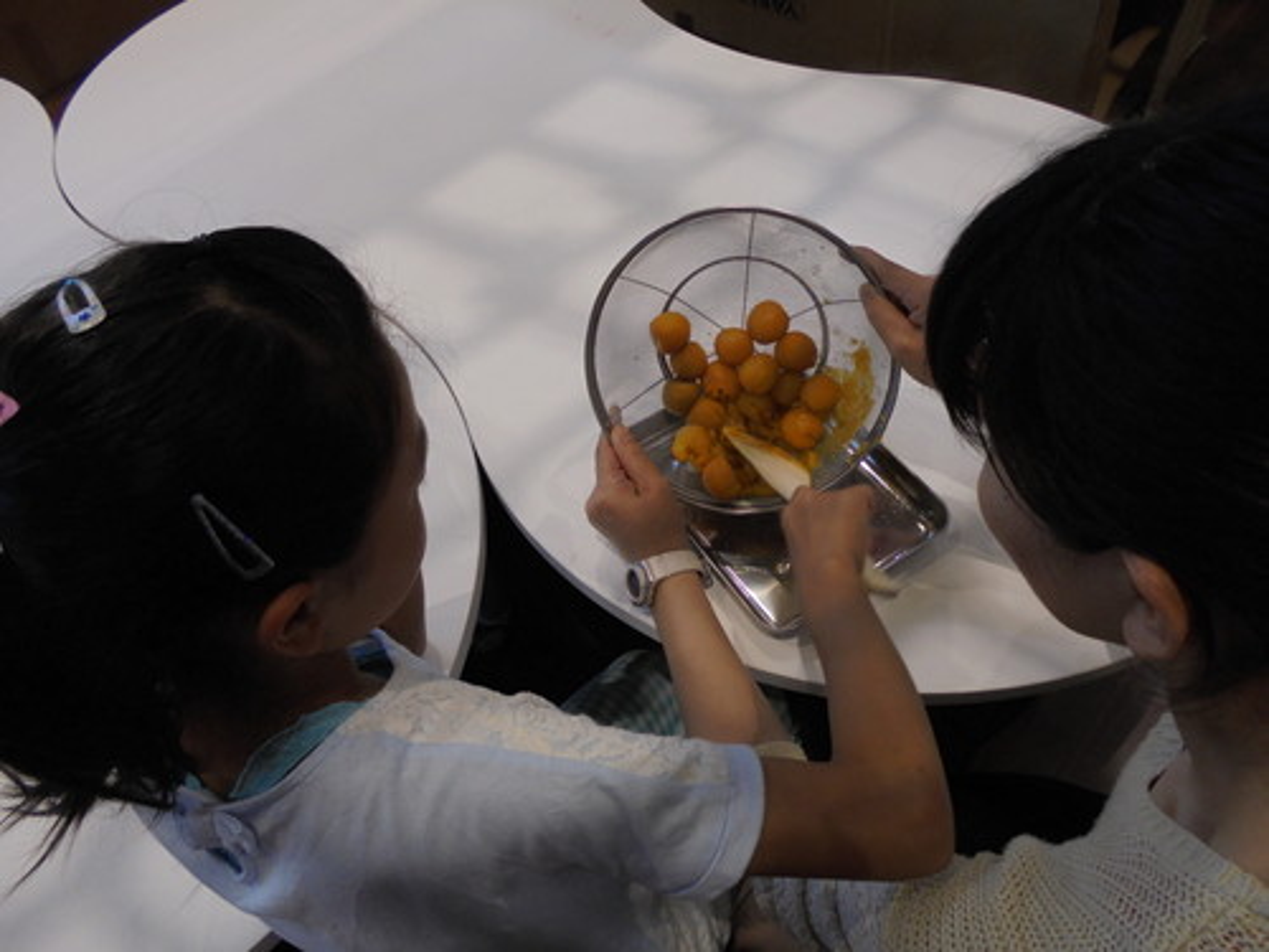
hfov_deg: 67.3
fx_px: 953
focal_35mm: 26
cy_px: 476
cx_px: 634
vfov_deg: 53.1
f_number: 3.5
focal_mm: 4.6
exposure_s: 1/30
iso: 100
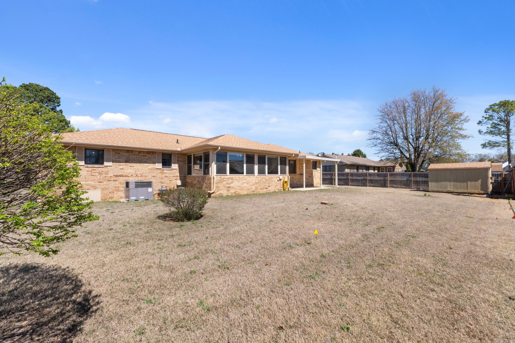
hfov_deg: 100.4
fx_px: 215
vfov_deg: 77.3
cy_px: 172
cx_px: 258
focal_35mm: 15
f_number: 9
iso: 200
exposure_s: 1/800
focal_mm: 10
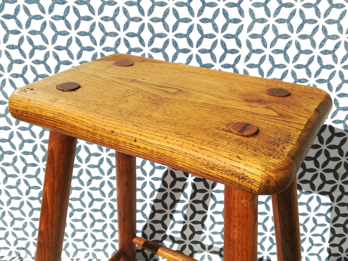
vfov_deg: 38.7
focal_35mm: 37
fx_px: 372
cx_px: 174
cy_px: 130
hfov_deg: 50.1
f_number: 2.2
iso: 50
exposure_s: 1/1075
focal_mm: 3.83
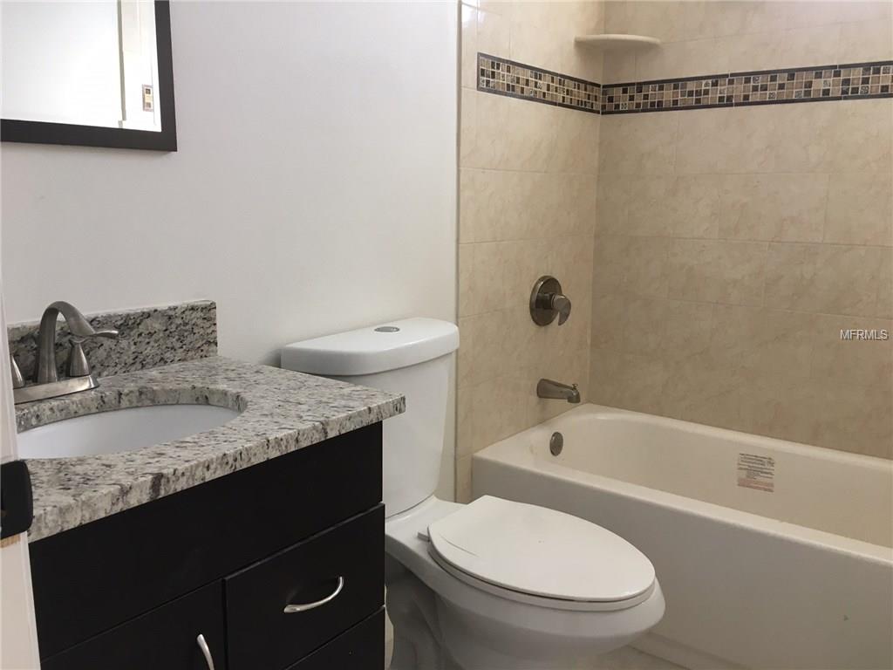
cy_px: 335
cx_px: 446
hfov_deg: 61.7
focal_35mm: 29
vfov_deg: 48.2
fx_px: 748
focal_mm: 4.15
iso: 64
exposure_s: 1/30
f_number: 2.2
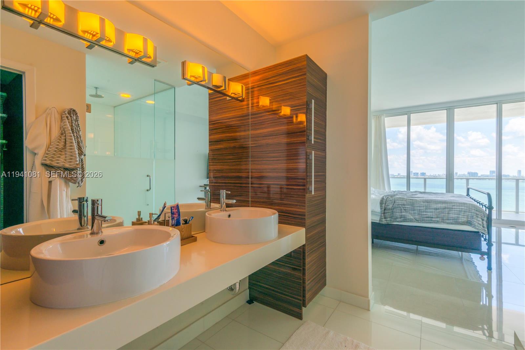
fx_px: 233
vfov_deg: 73.7
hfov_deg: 96.7
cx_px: 262
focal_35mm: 16
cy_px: 175
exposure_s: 1/30
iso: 100
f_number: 11
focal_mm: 16
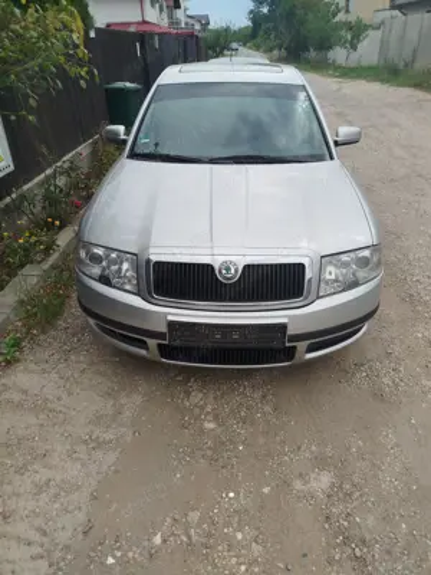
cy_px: 288
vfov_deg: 71.6
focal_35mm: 24
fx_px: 398
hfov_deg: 56.8
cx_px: 216
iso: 50
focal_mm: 5.31
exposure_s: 1/693
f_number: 1.7
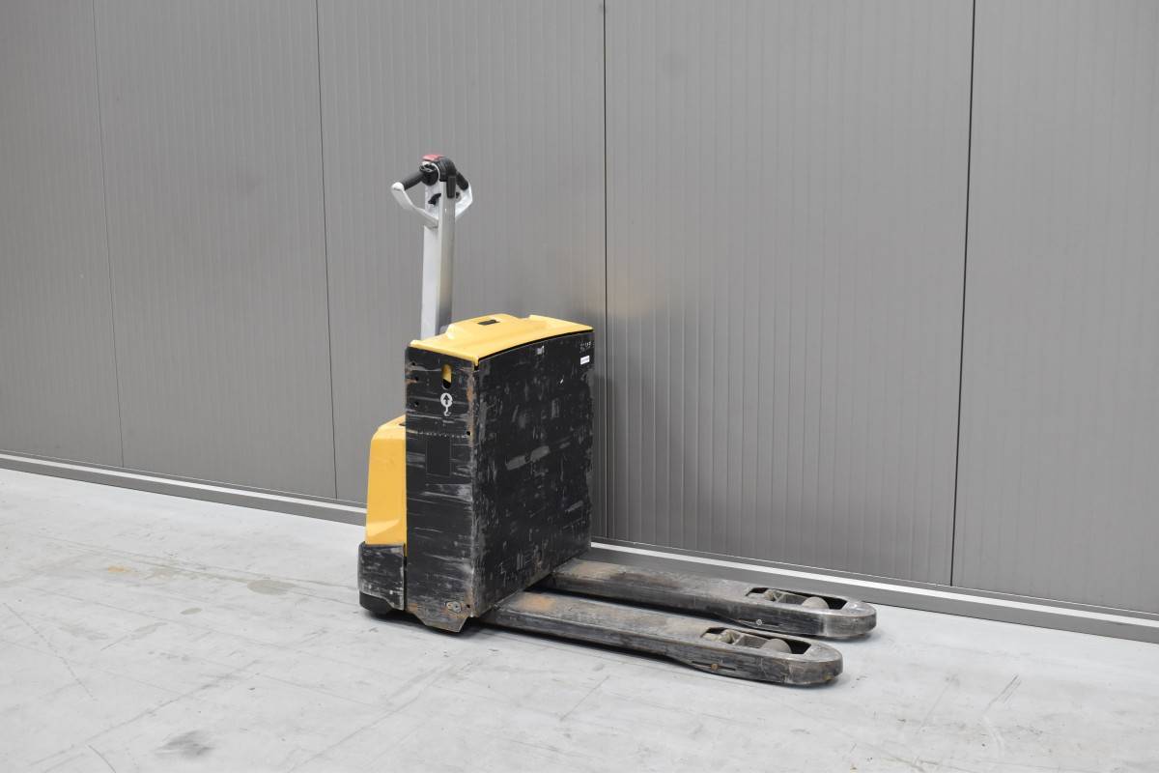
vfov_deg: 35.5
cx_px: 580
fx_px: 1207
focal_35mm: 38
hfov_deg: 51.3
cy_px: 386
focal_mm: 25
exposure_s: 1/25
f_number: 5.6
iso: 1250
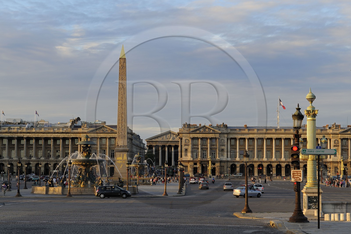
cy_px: 117
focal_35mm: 70
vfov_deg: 19.4
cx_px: 176
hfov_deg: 28.8
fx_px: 682
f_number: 6.3
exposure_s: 1/125
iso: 200
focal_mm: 70
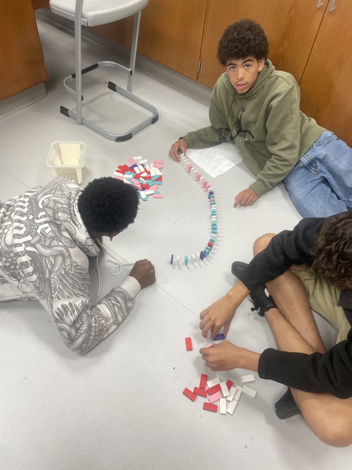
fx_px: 353
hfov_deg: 53.1
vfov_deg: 67.3
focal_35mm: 26
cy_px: 235
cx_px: 176
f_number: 1.6
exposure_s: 1/60
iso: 64
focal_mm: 4.2
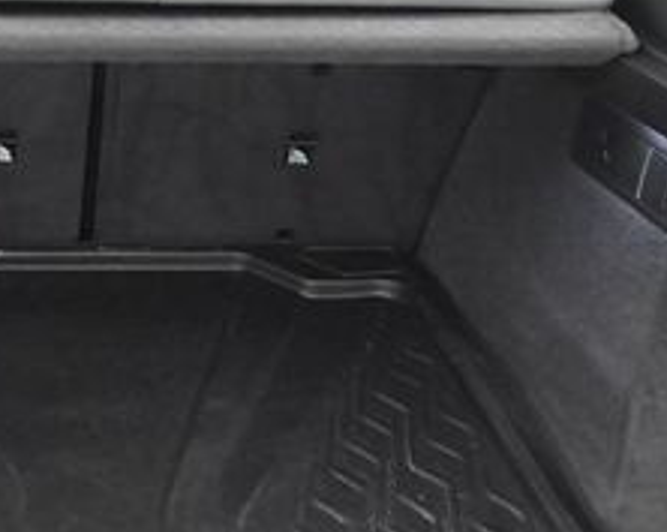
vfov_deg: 23.4
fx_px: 1281
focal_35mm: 65
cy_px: 310
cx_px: 6
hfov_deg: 27.6
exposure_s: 1/60
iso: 11400
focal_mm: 24
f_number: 5.6
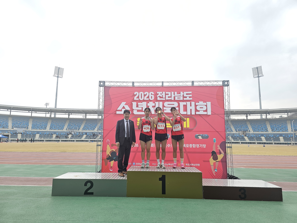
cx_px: 148
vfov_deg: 58.9
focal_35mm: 23
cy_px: 112
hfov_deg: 73.9
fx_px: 197
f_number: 1.7
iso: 20
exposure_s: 1/207
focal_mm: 6.3
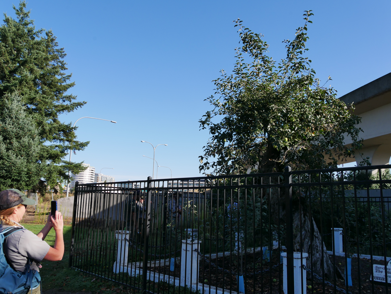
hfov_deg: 59.9
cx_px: 196
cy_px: 147
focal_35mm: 30
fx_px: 339
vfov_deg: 46.8
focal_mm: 15
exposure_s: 1/320
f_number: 7.1
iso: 200
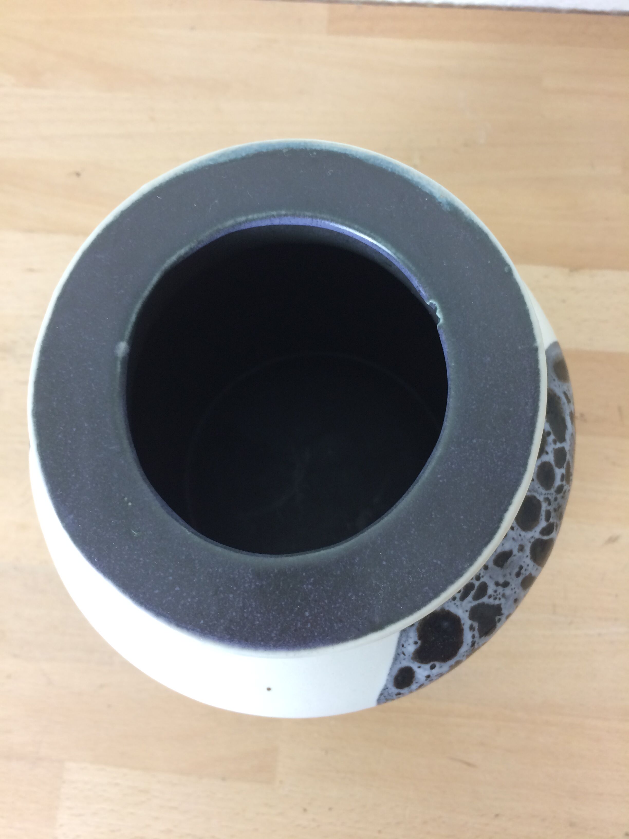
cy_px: 420
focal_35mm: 29
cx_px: 314
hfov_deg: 48.2
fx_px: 703
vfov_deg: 61.7
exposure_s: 1/33
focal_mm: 4.15
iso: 100
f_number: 2.2
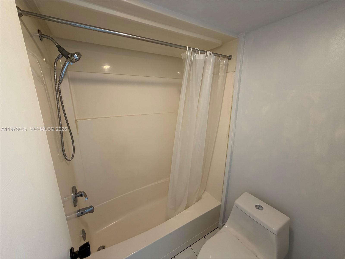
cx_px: 172
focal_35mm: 14
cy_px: 130
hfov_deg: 102.1
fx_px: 140
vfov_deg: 85.7
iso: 200
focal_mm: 2.22
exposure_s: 1/60
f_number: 2.2
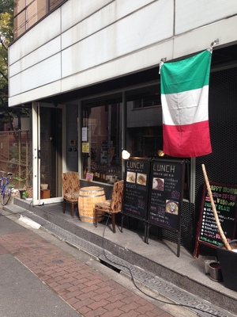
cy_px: 158
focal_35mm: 33
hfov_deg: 42.9
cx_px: 118
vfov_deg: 55.4
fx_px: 301
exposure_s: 1/154
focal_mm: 4.12
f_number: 2.4
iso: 50
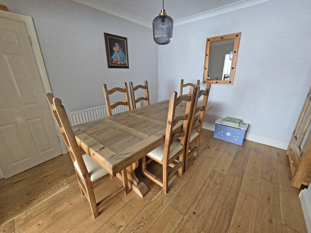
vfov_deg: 89.9
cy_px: 116
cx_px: 156
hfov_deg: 106.2
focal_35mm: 13
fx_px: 117
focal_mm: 2.2
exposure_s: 1/60
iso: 400
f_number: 2.2
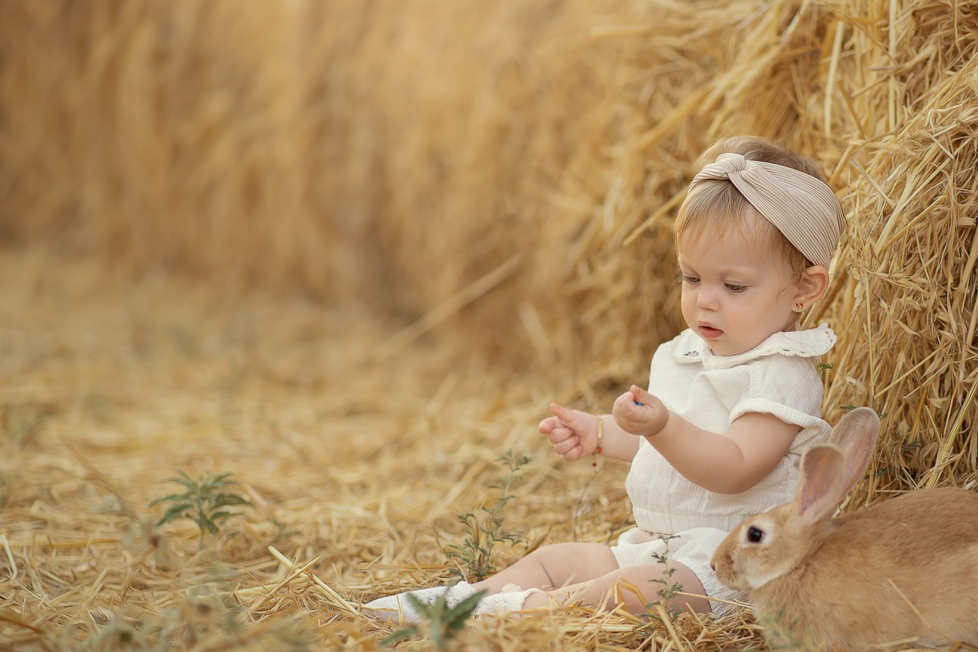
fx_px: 3015
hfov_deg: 18.4
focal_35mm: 111
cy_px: 353
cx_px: 626
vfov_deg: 12.3
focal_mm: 85
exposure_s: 1/200
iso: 125
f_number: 2.2
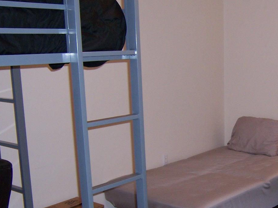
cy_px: 137
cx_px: 218
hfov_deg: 33.5
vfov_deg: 26.0
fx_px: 450
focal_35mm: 56
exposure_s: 1/60
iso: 140
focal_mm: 5.5
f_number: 2.8
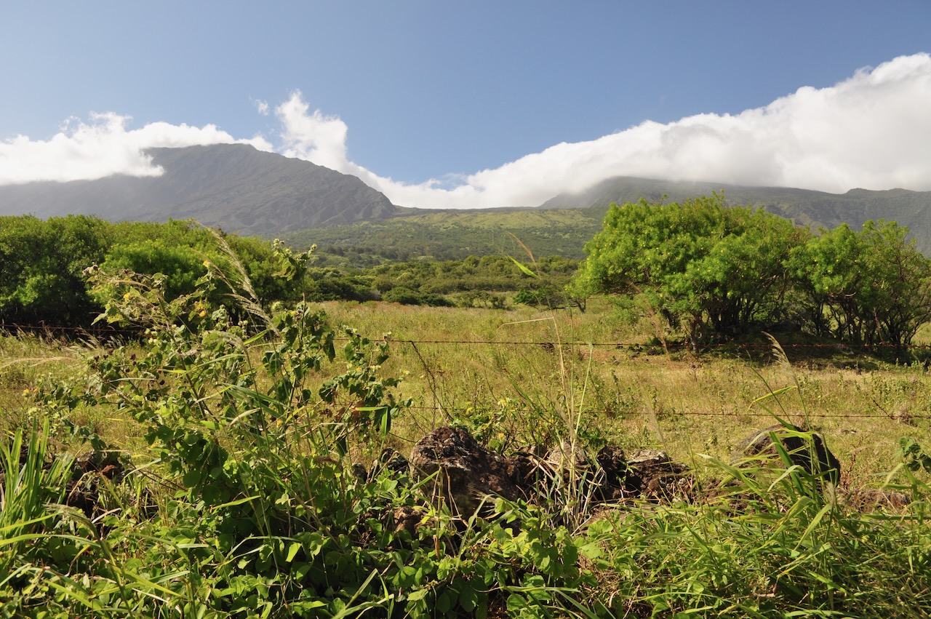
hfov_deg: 67.4
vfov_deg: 47.8
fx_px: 698
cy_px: 310
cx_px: 466
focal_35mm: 27
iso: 200
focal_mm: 18
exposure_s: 1/125
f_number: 9
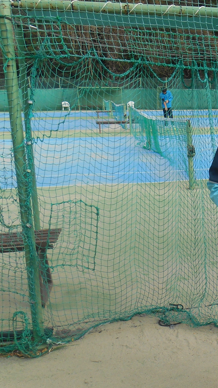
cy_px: 217
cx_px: 328
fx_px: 565
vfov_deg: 37.8
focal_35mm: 55
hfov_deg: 19.1
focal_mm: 4.7
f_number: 3.4
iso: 80
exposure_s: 1/320
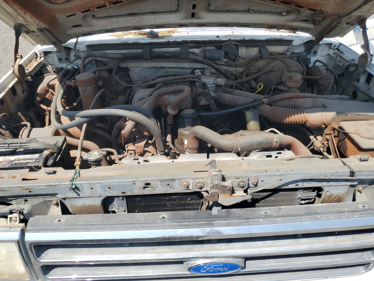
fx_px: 281
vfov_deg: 53.1
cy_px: 140
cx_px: 187
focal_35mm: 26
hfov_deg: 67.3
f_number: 1.5
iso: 50
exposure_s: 1/1667
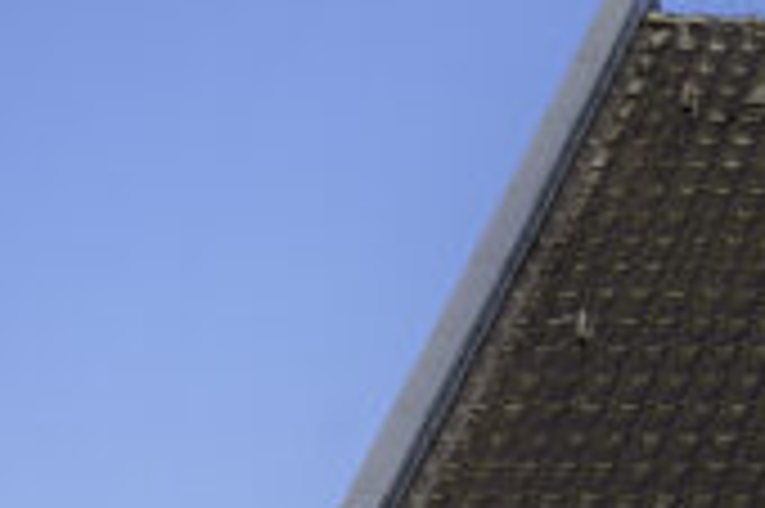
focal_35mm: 196
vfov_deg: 6.7
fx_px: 4161
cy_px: 1054
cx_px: 2088
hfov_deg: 9.0
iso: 100
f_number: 9
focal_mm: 32.5
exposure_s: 1/200
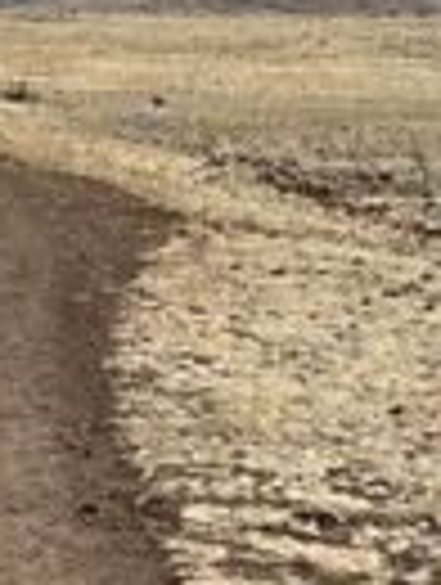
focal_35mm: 133
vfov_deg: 14.7
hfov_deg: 10.8
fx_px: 2252
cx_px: -230
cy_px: 511
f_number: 1.6
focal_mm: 5.1
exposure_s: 1/4310
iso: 50
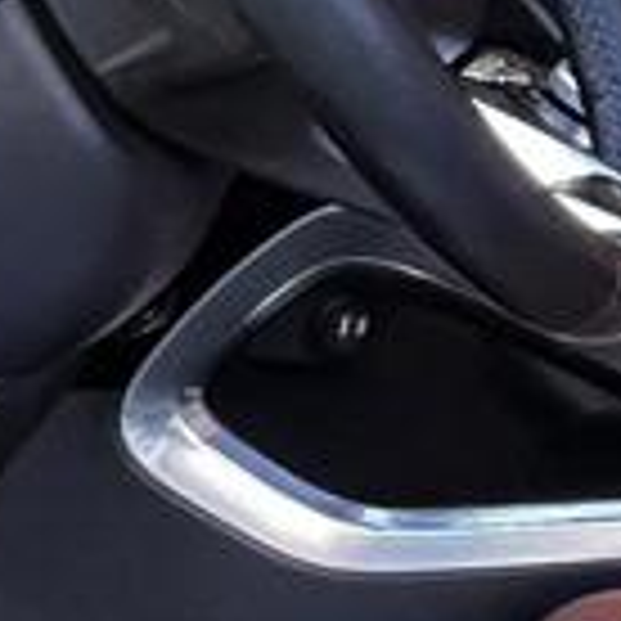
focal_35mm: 114
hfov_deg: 14.5
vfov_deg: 15.3
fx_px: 2314
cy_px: 198
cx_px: 844
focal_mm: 1.57
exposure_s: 1/99
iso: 250
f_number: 1.8
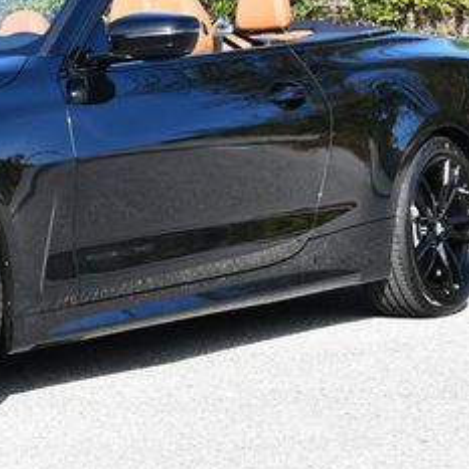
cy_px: 105
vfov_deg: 12.4
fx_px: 2146
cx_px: -64
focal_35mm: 140
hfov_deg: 12.2
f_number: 8
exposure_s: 1/250
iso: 180
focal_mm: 30
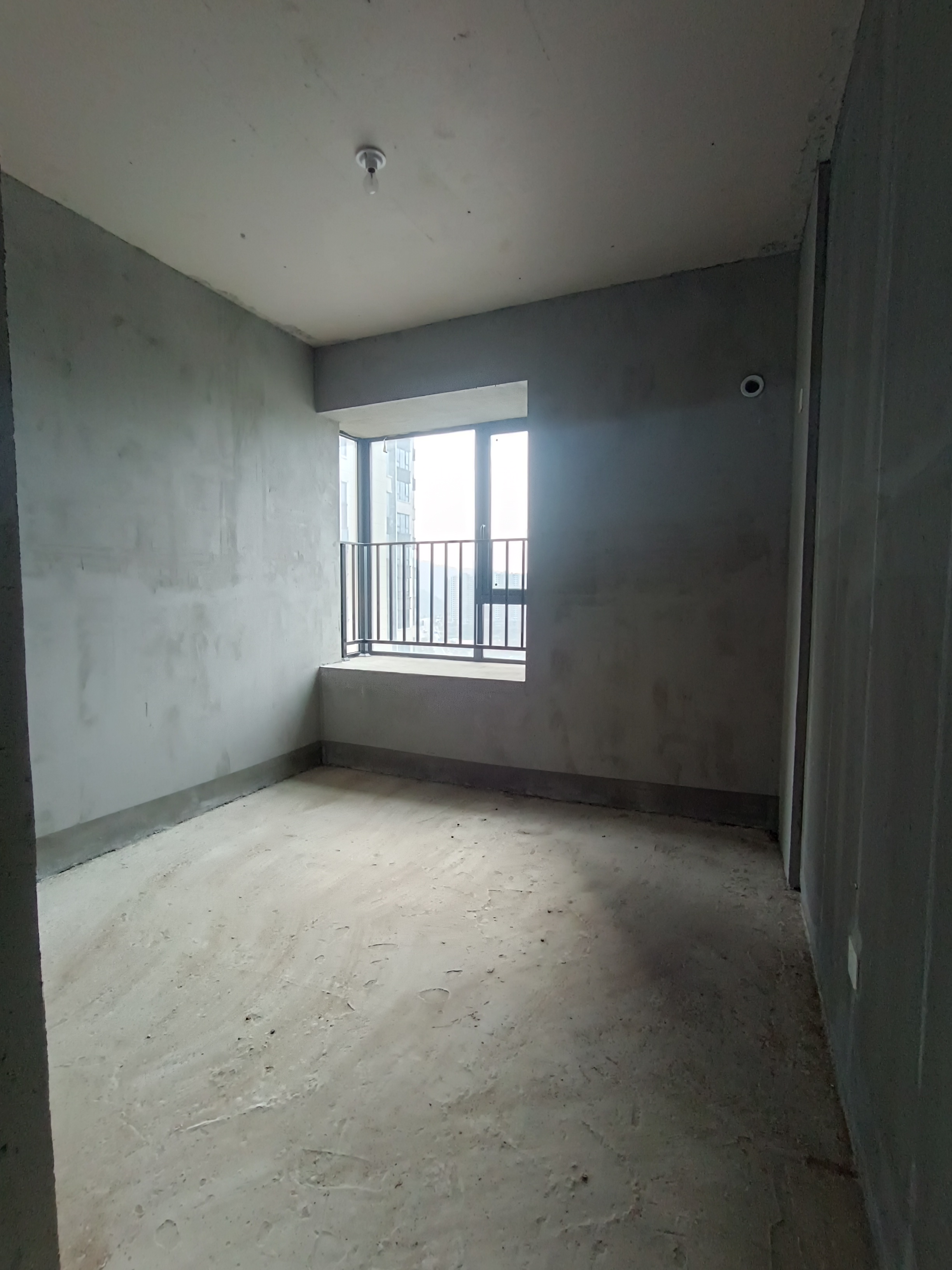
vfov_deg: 94.5
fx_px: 587
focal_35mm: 16
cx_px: 476
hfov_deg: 78.1
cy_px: 635
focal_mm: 1.66
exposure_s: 1/100
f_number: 2.2
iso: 237
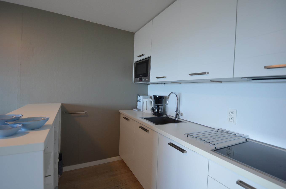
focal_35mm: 16
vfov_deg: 71.8
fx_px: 131
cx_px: 143
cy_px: 94
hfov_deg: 95.1
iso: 400
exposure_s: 1/60
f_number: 4
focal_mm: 11
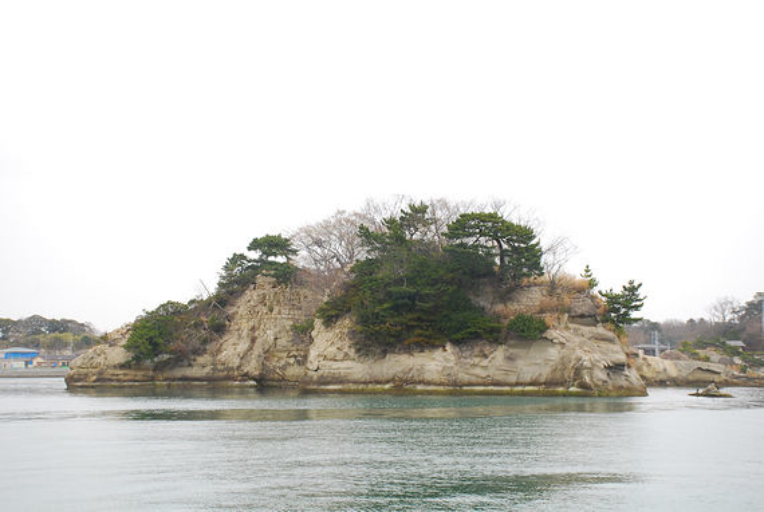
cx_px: 382
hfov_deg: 31.8
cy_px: 256
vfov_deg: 21.6
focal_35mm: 63
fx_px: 1339
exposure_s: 1/250
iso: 200
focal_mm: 42
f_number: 8
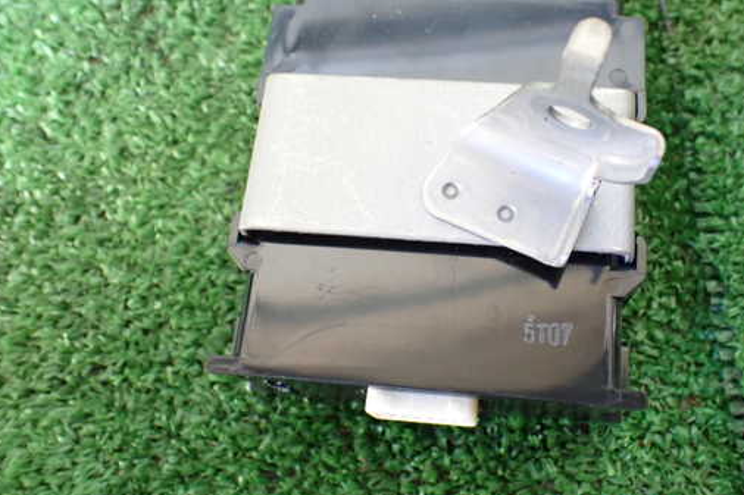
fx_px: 764
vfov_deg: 35.8
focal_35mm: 37
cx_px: 431
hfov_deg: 51.7
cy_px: 201
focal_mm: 5.4
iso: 800
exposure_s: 1/50
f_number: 2.3
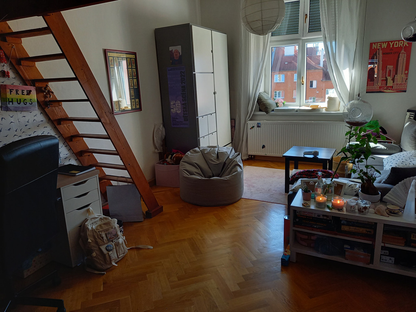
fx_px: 300
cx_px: 208
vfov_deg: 54.9
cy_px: 156
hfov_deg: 69.4
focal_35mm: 25
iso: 64
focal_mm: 4.65
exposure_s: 1/50
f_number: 1.8
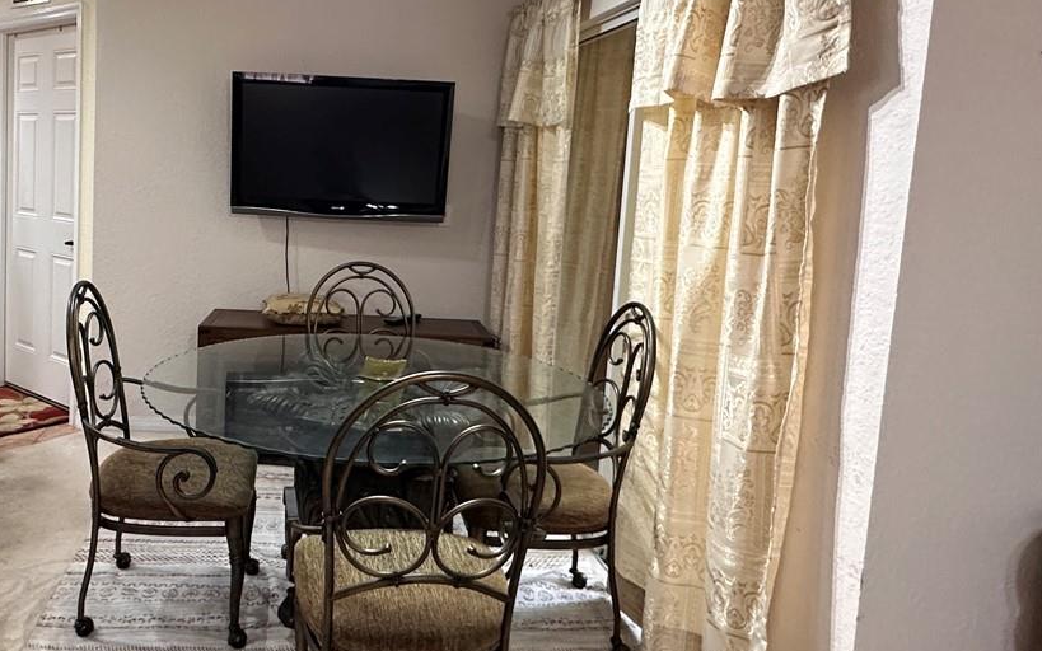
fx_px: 824
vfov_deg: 43.0
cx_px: 338
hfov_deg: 62.8
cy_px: 263
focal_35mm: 29
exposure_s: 1/60
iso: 250
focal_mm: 2.22
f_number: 2.2
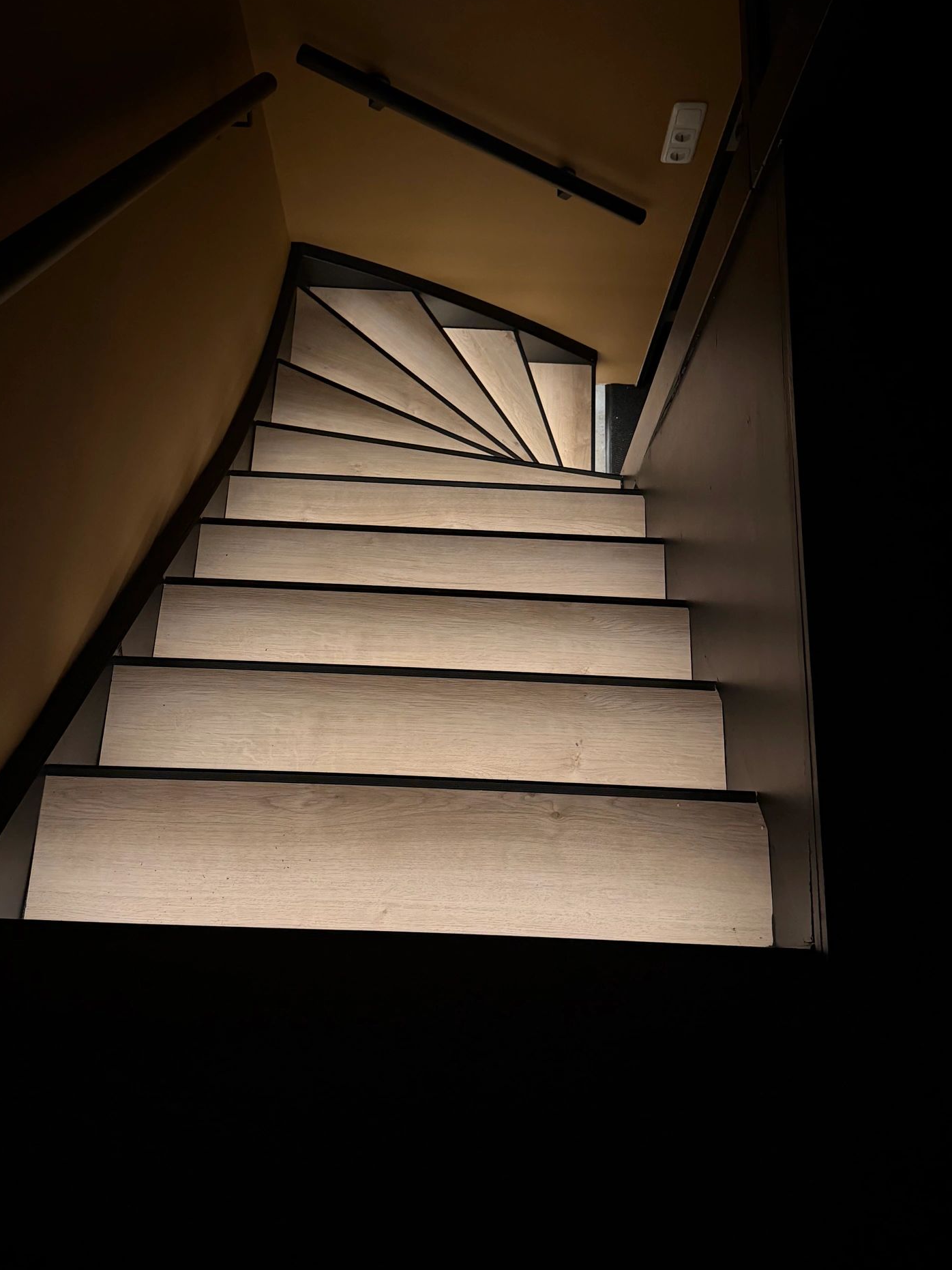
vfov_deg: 54.9
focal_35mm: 33
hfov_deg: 42.9
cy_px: 503
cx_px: 455
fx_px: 1210
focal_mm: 6.76
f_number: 1.78
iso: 1000
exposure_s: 1/29
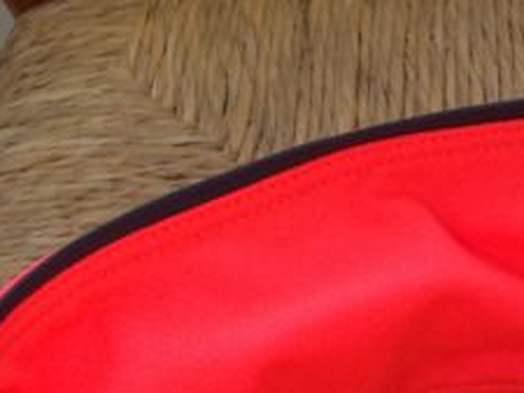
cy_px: 553
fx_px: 1499
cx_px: 834
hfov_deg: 17.4
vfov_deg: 14.2
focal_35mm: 99
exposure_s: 1/30
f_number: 2.2
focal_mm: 4.15
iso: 40
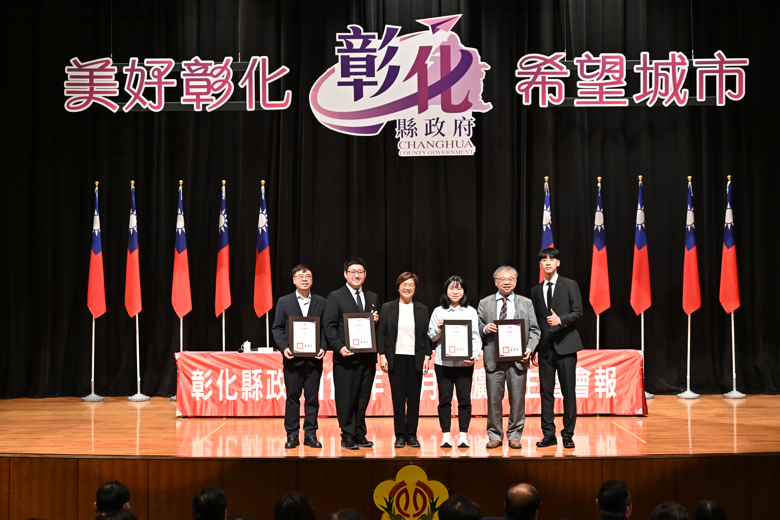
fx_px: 1040
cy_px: 260
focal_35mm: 48
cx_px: 390
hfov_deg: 41.1
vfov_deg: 28.1
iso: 2500
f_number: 5.6
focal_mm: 48
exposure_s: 1/100
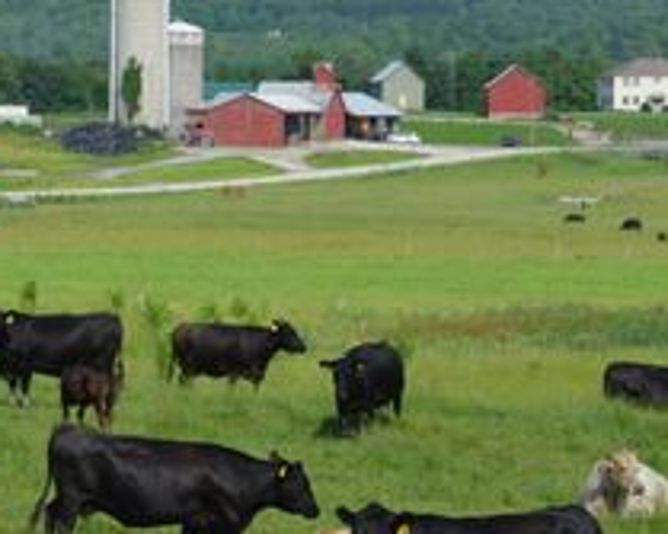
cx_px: 237
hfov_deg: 8.6
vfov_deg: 6.8
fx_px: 4466
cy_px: 302
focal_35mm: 226
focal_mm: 78
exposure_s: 1/250
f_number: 8
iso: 100
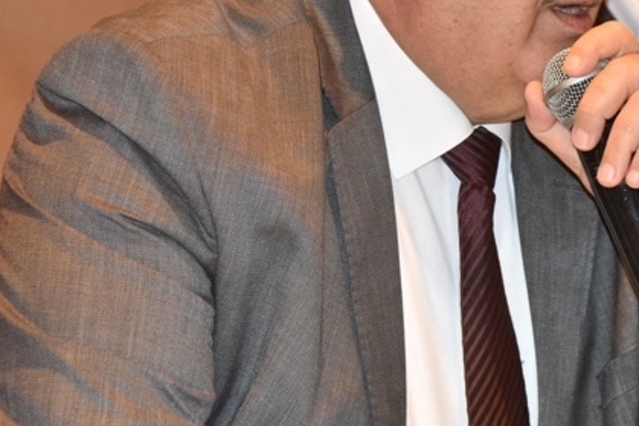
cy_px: 56
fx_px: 4773
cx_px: 355
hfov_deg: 7.7
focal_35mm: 269
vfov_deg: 5.1
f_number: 6.3
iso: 2500
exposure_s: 1/60
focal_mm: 110
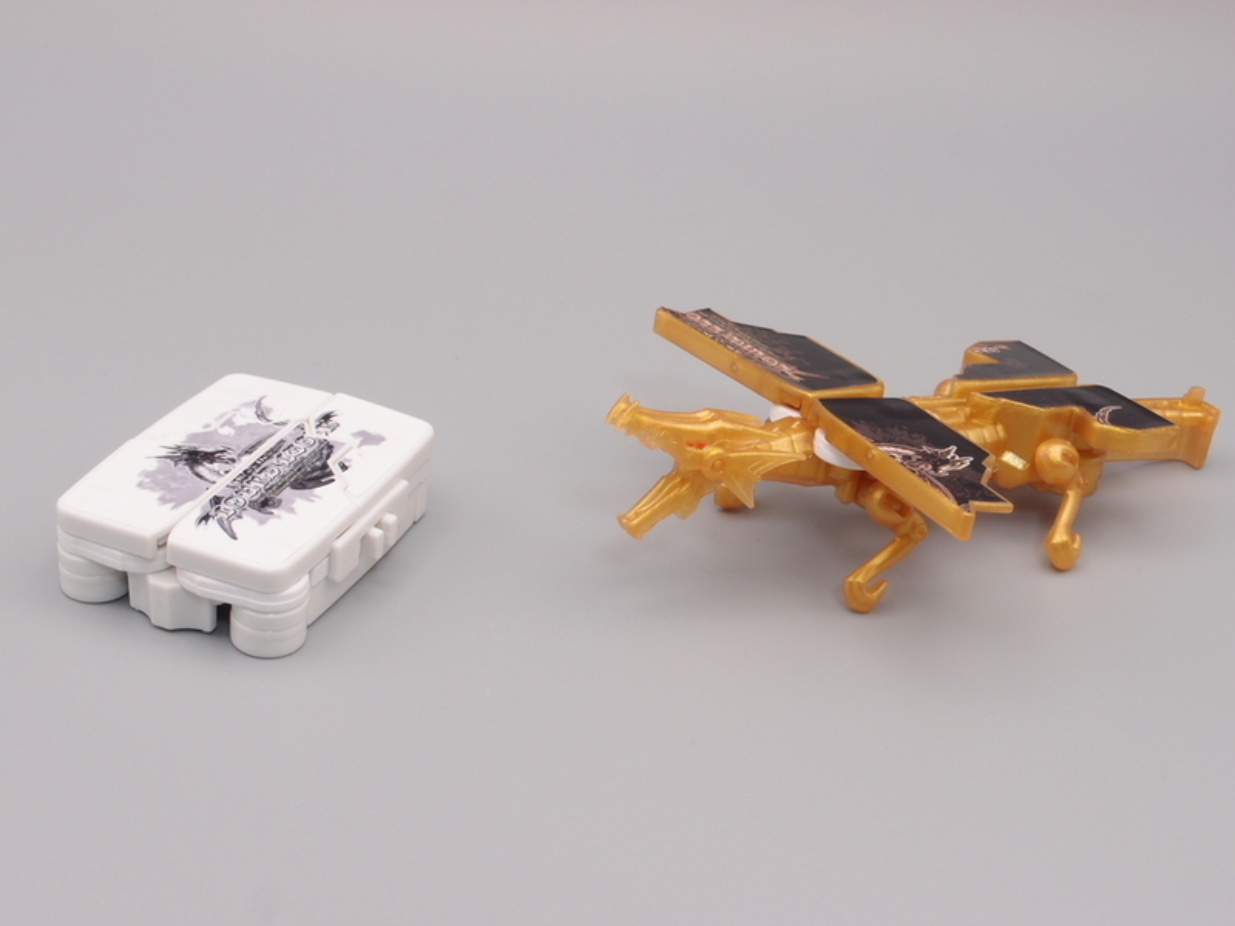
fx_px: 2141
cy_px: 463
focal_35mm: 60
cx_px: 618
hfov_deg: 32.2
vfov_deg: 24.4
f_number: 8
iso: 100
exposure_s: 1/5
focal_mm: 12.88
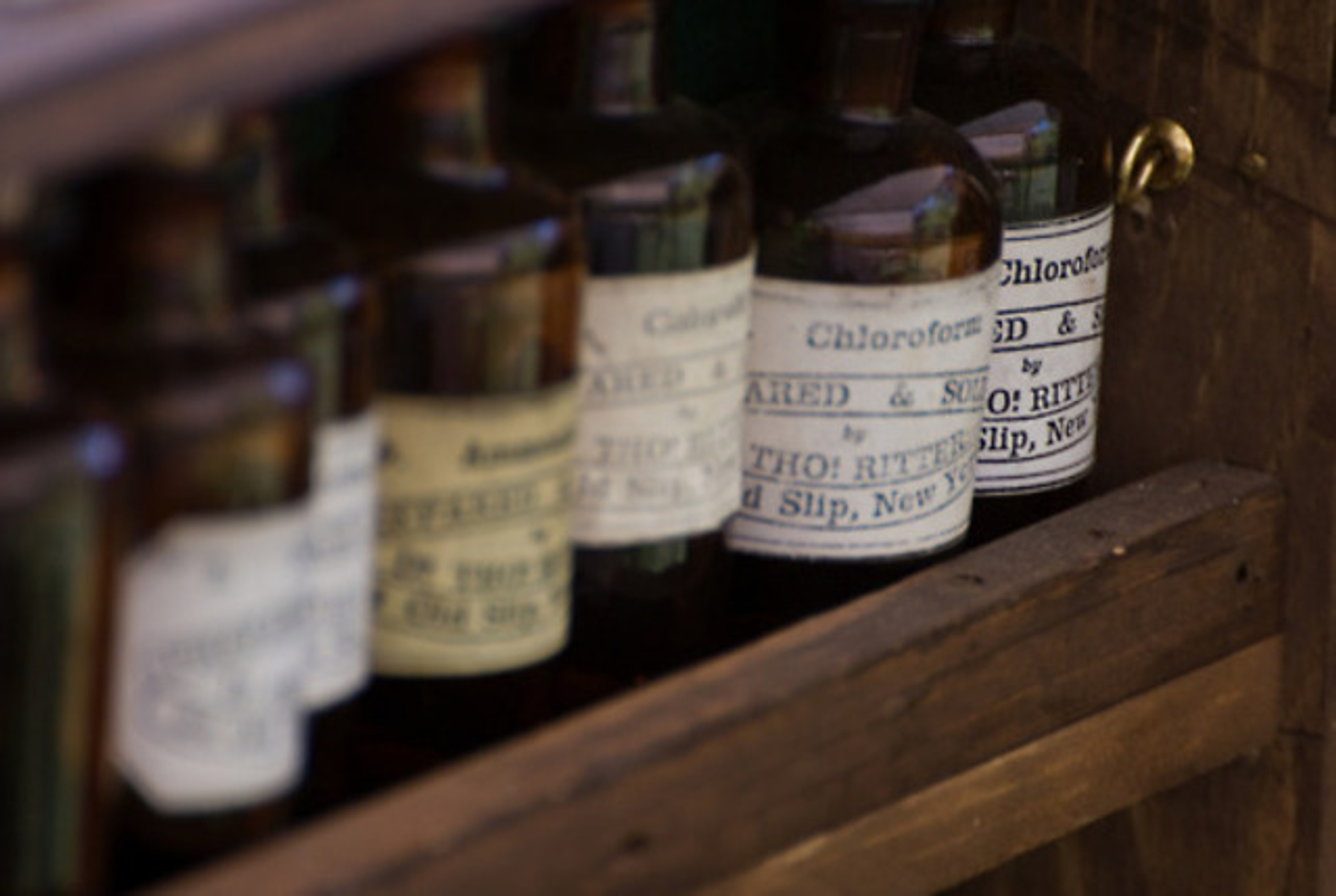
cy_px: 448
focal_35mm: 450
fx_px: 16727
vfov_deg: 3.1
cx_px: 668
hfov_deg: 4.6
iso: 400
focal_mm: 300
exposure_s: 1/125
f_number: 5.6
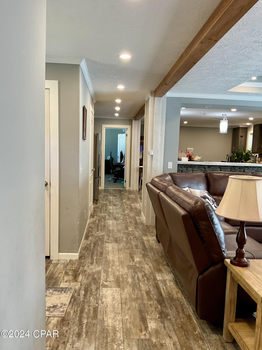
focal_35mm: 29
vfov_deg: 61.7
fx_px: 293
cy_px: 175
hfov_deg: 48.2
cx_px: 131
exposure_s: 1/60
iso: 160
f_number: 1.8
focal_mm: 3
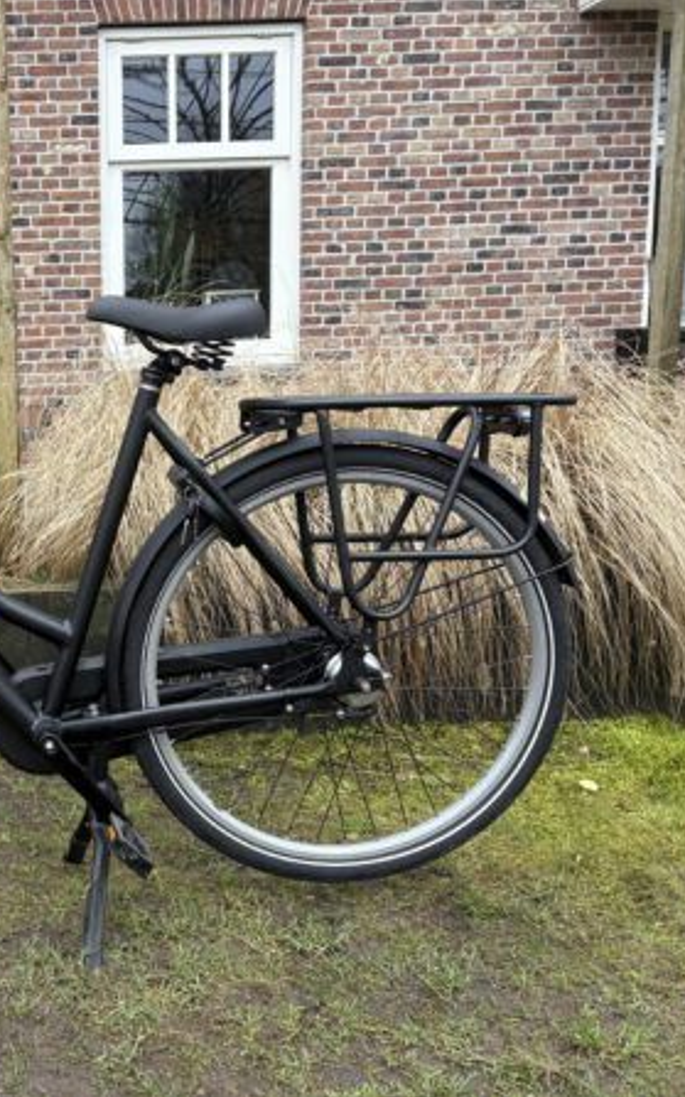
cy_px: 547
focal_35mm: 37
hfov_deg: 31.7
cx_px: -7
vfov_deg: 52.8
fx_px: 1106
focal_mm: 5.96
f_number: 1.6
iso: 40
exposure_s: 1/121
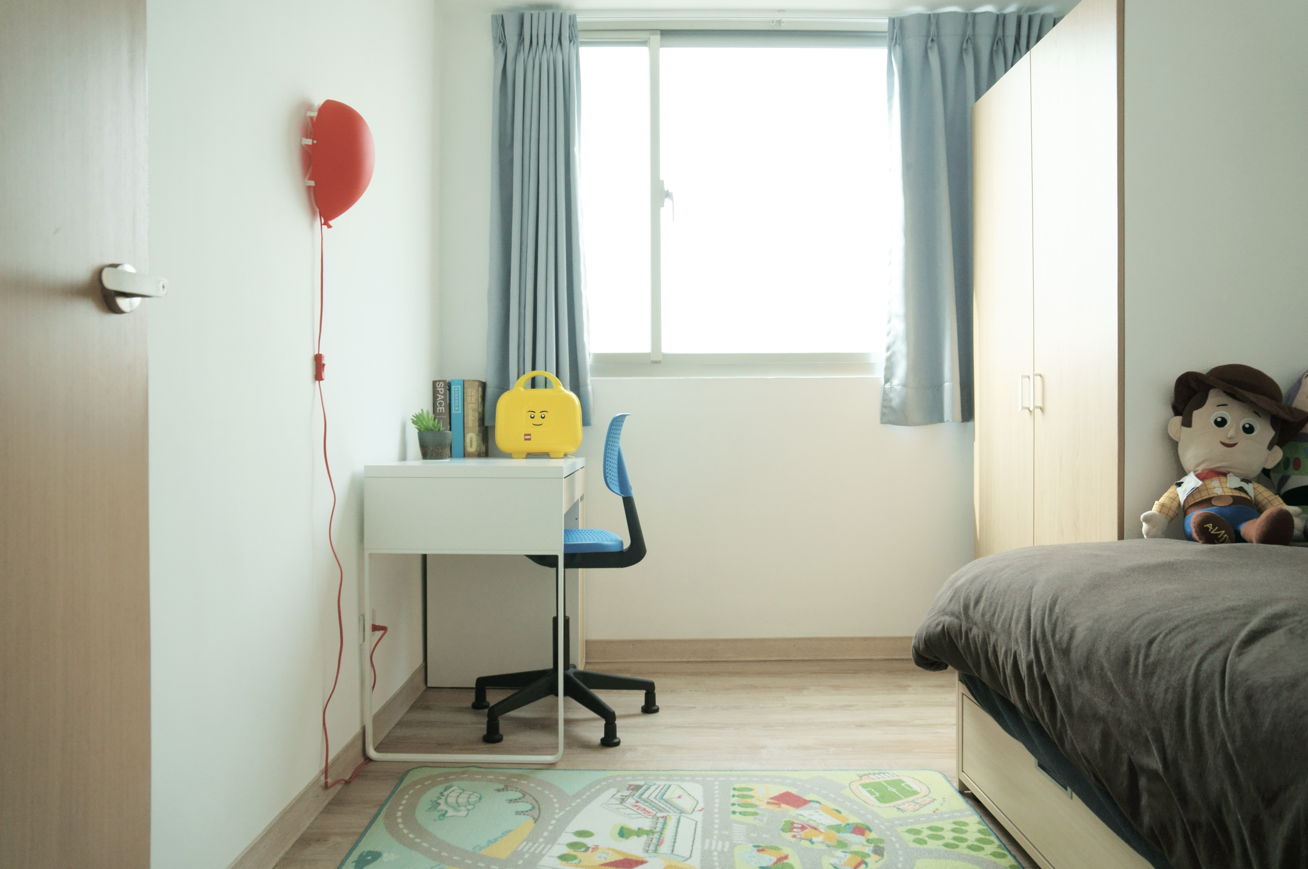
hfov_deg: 73.8
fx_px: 871
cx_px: 654
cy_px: 434
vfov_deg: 53.0
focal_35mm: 24
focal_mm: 16
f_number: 4
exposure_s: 1/400
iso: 800
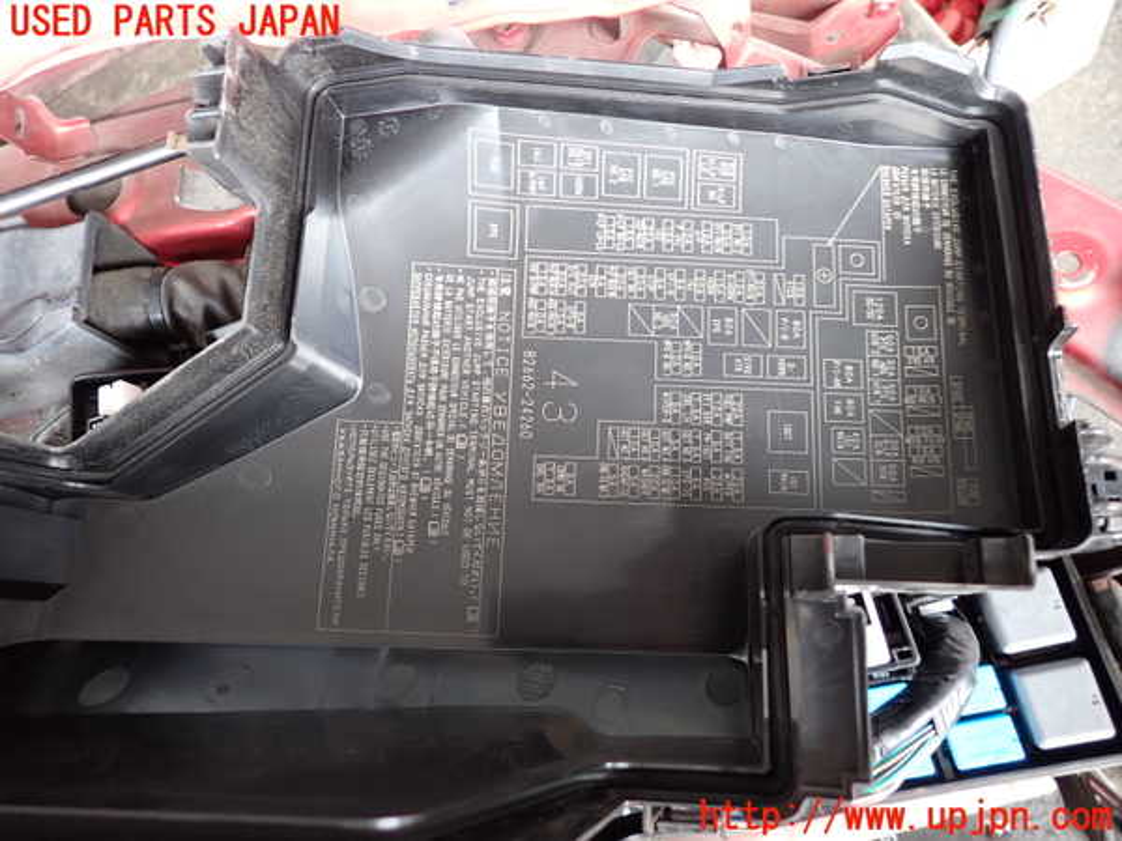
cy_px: 420
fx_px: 810
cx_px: 561
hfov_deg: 69.4
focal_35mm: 25
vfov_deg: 54.9
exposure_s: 1/40
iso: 200
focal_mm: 4.5
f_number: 2
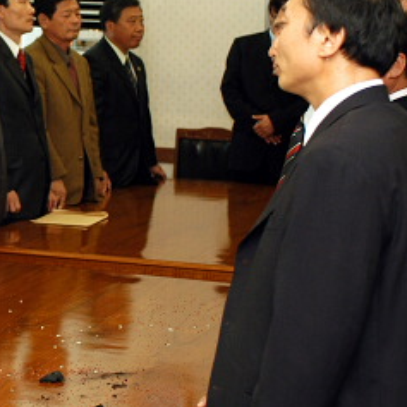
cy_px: 150
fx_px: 1556
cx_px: -74
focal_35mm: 117
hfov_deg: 14.5
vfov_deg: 14.9
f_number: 3.2
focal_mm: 34
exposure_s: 1/60
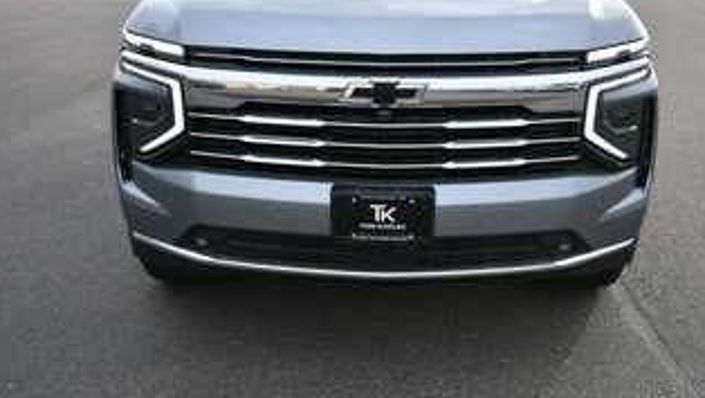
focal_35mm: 40
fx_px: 748
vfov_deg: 29.5
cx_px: 388
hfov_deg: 50.4
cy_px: 123
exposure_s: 1/250
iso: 320
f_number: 5.6
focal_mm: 20
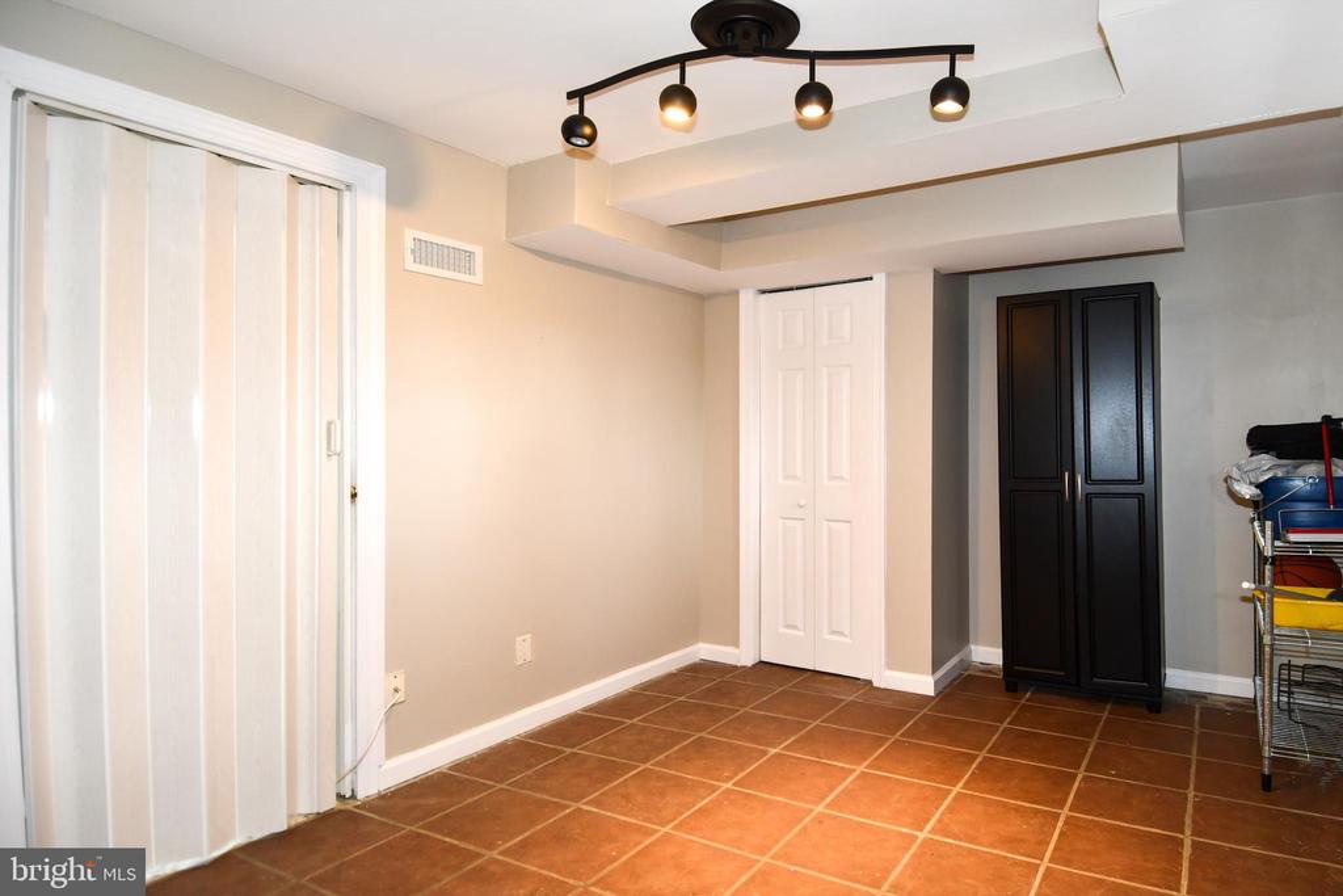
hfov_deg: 90.0
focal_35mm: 18
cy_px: 448
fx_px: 672
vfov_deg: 67.4
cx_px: 672
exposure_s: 1/60
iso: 400
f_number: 4
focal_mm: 12
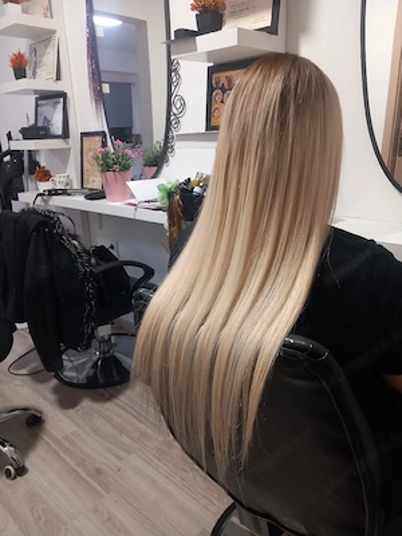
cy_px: 268
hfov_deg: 51.4
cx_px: 201
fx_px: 418
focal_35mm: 27
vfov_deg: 65.3
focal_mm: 4
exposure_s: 1/30
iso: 250
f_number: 1.8
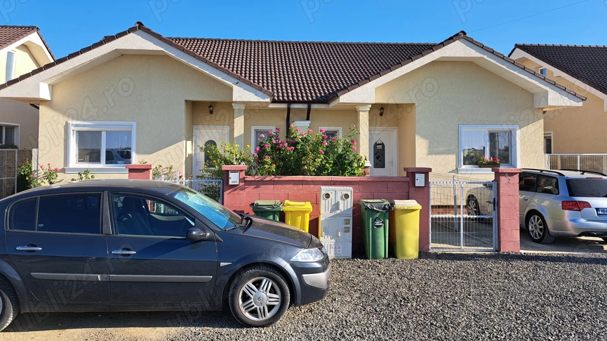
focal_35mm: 28
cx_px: 292
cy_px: 140
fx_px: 451
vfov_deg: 41.3
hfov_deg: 67.9
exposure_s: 1/678
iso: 50
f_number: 1.8
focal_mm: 5.23
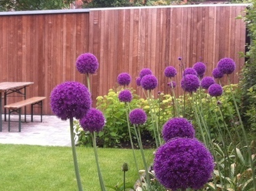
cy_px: 138
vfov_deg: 15.0
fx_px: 723
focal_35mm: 98
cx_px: -62
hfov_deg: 18.8
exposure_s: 1/279
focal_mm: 3.85
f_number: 2.8
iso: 80
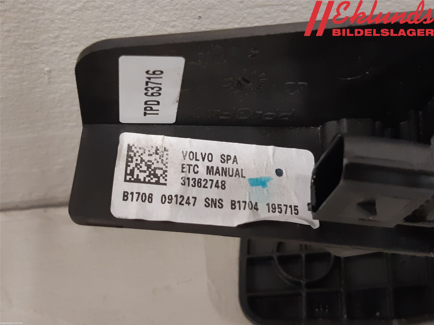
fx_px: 326
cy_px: 162
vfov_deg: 53.1
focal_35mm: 26
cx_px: 217
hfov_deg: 67.3
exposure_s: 1/33
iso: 200
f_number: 1.7
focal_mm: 3.93
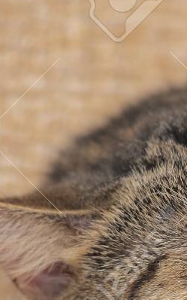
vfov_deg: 3.2
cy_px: 248
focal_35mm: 666
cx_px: 259
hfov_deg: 2.0
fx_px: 5427
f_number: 8
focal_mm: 200
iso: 200
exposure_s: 1/160
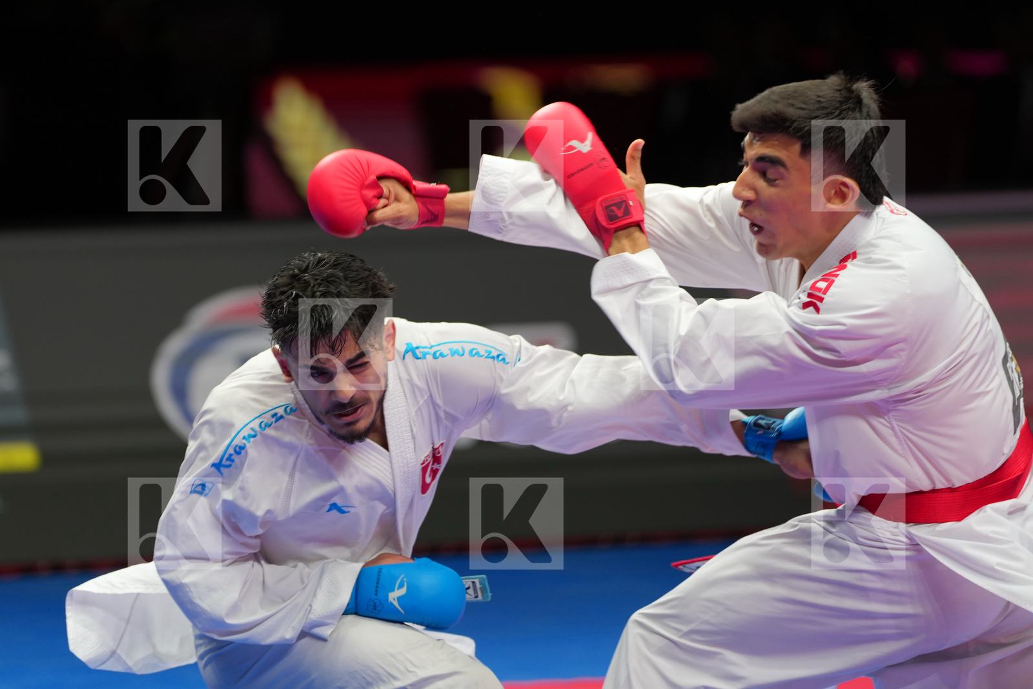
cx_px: 516
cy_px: 344
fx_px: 5737
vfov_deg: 6.9
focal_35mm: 200
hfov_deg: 10.3
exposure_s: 1/1000
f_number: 2.8
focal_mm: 200
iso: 500
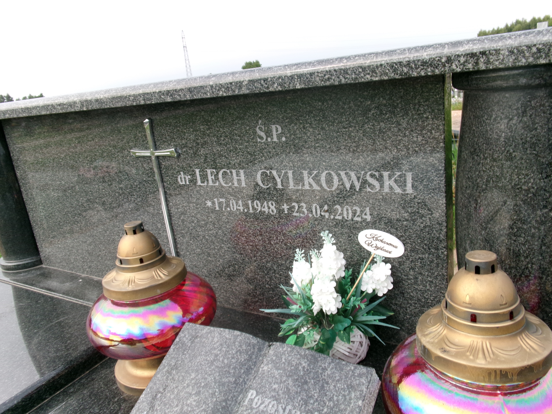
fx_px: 446
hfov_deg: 63.4
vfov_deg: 49.7
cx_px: 276
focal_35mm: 28
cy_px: 207
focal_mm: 5.1
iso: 100
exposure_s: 1/38
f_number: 10.8
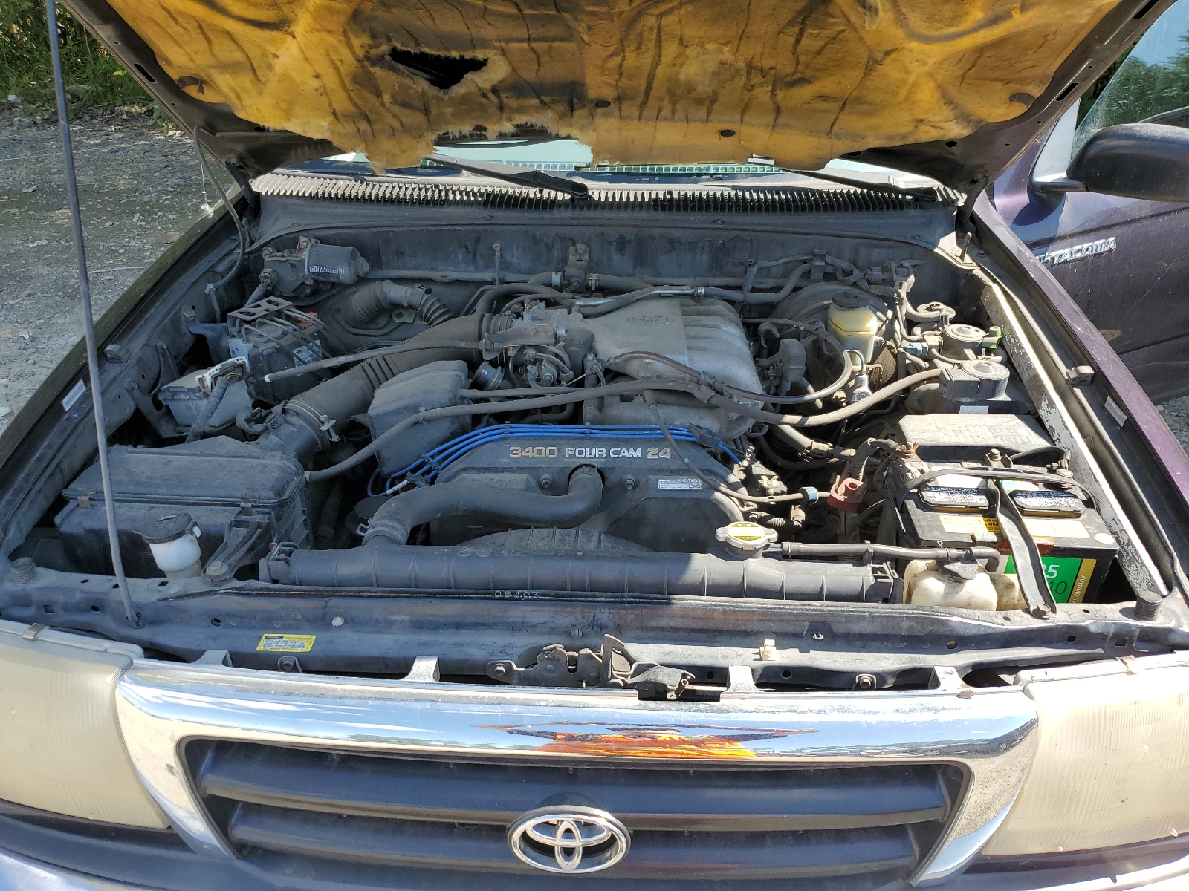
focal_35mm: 26
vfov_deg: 53.1
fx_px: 893
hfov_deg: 67.3
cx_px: 594
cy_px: 446
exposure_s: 1/833
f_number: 1.5
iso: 50
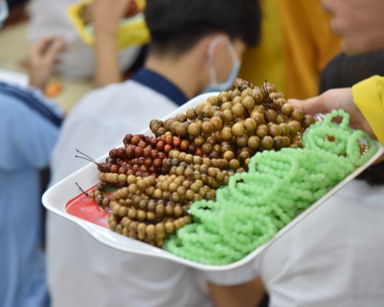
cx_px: 176
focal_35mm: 119
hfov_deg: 16.2
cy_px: 154
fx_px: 1352
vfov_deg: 13.0
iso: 2500
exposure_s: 1/125
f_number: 4
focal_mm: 105
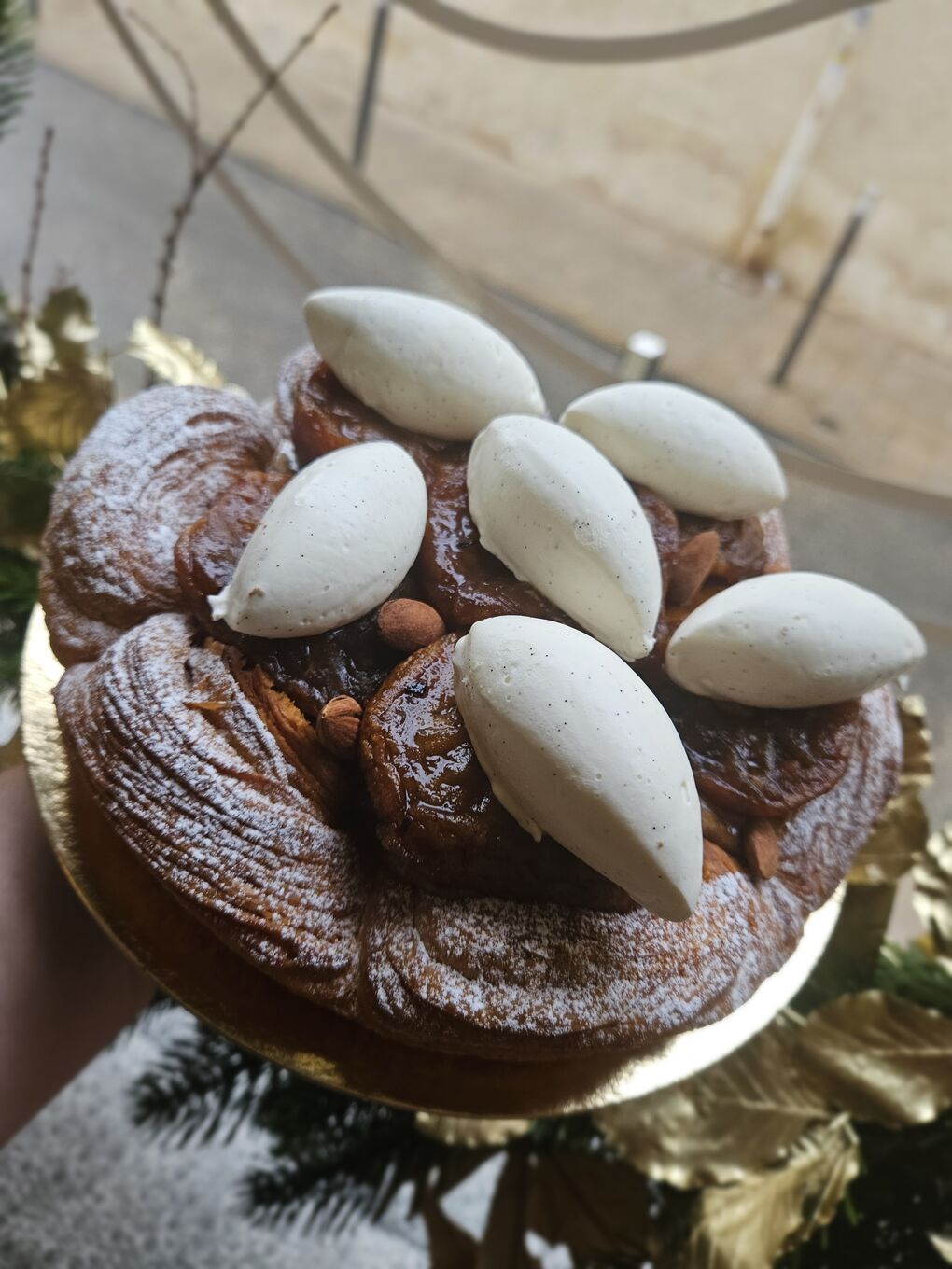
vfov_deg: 73.9
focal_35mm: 23
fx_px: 843
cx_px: 476
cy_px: 634
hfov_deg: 58.9
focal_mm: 5.4
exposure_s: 1/50
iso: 320
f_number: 1.8
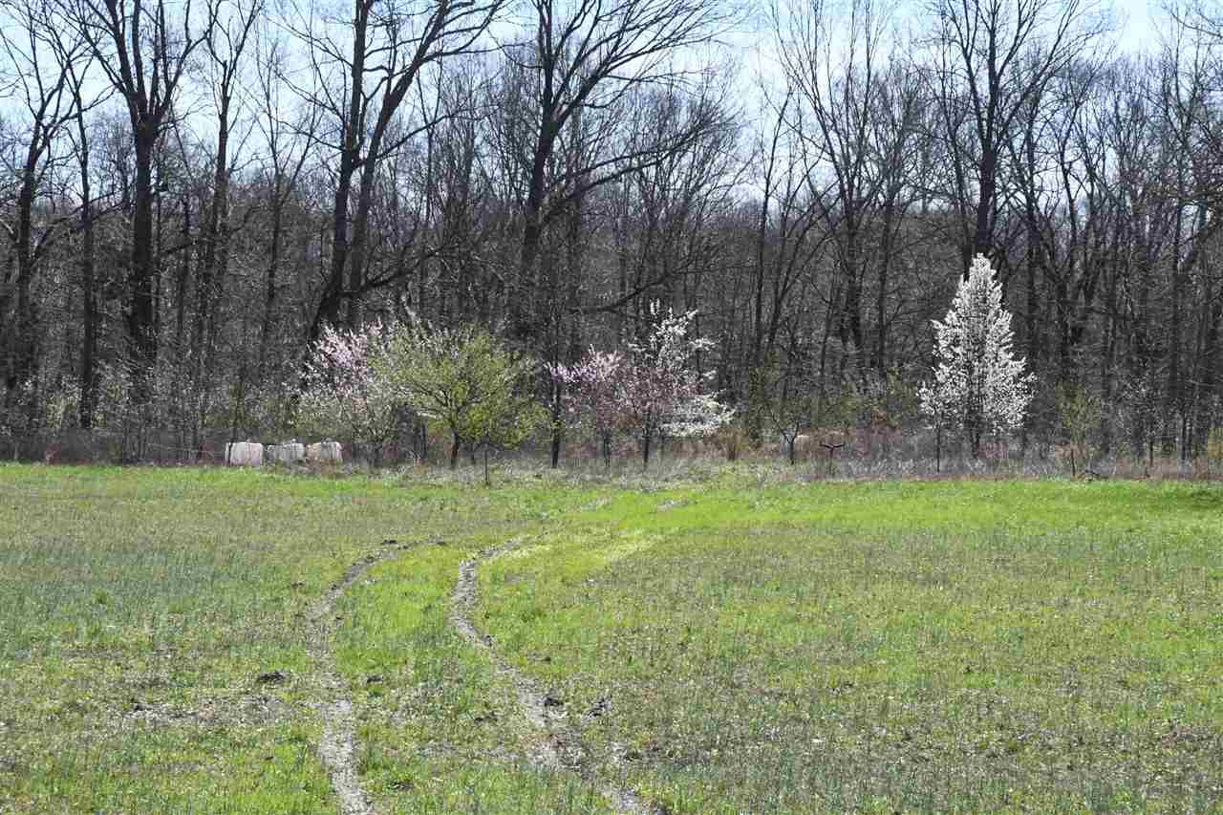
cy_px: 408
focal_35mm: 120
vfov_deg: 11.4
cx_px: 612
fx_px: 4076
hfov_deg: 17.1
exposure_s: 1/1250
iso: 3200
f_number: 18
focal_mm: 80
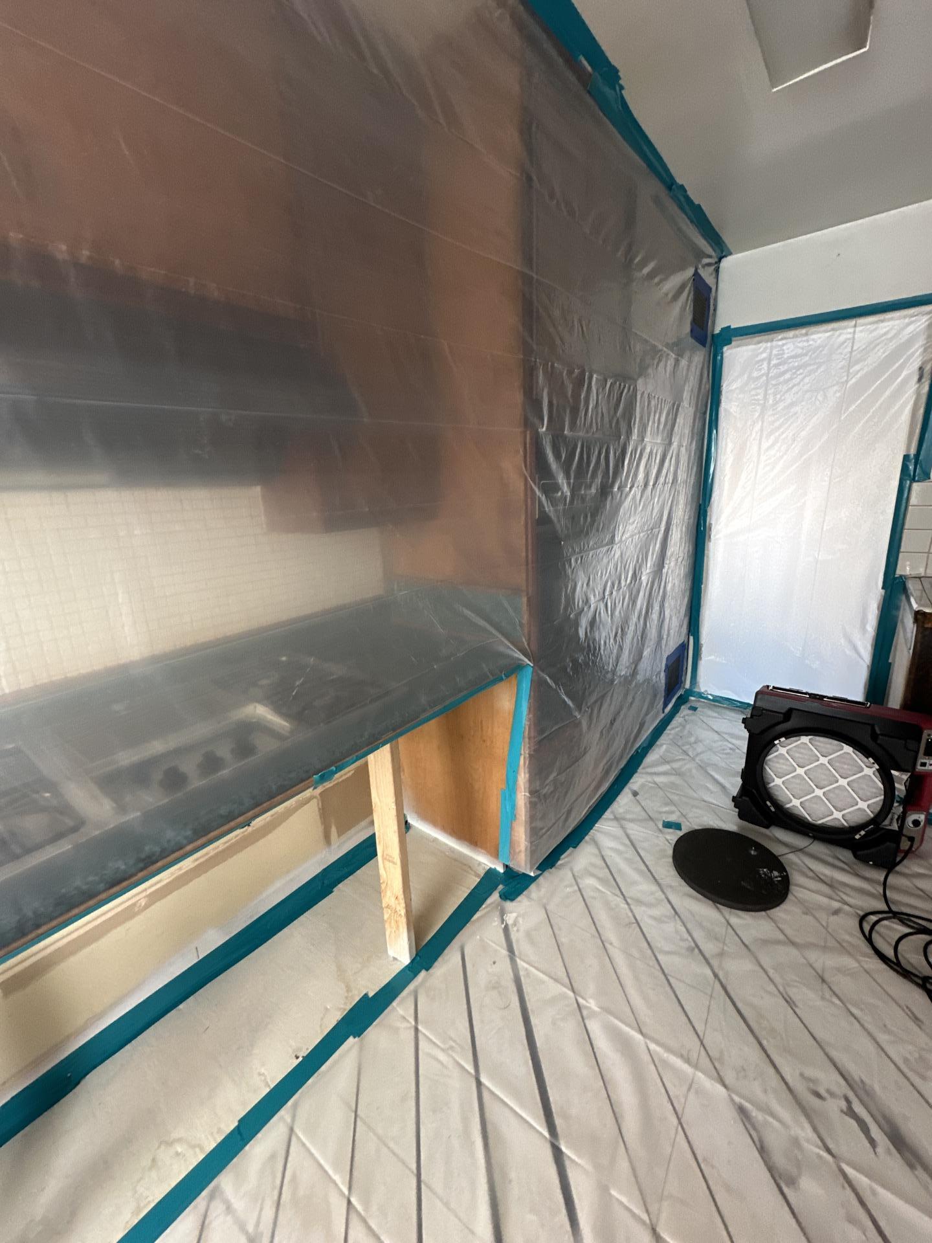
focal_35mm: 14
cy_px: 622
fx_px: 503
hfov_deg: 85.7
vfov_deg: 102.1
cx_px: 466
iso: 320
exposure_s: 1/65
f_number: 2.2
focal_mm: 2.22
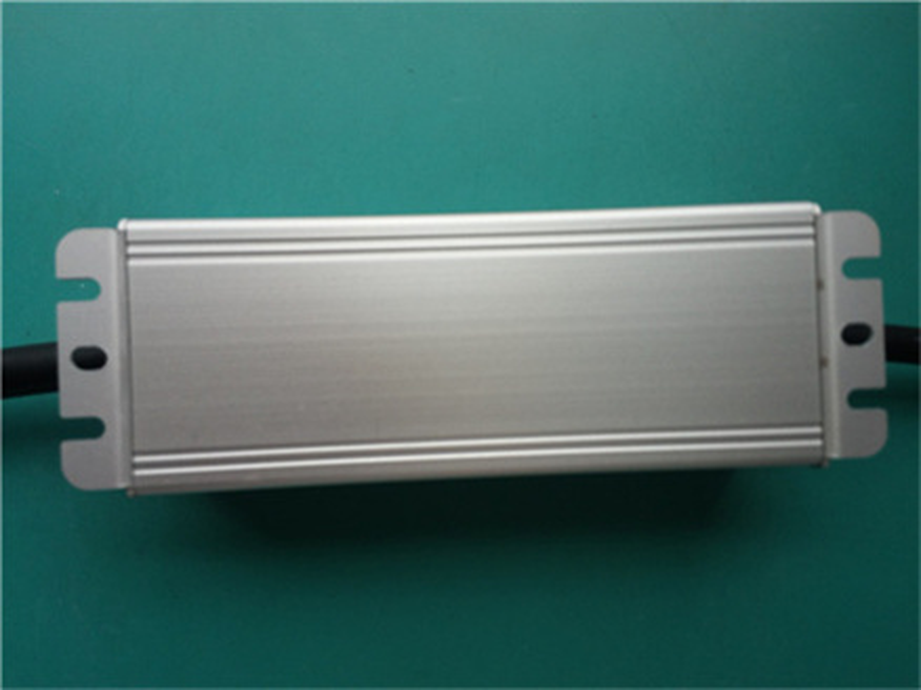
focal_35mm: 27
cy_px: 345
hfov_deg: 65.4
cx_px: 460
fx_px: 718
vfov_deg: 51.3
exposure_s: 1/219
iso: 50
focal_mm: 3.6
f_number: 2.09
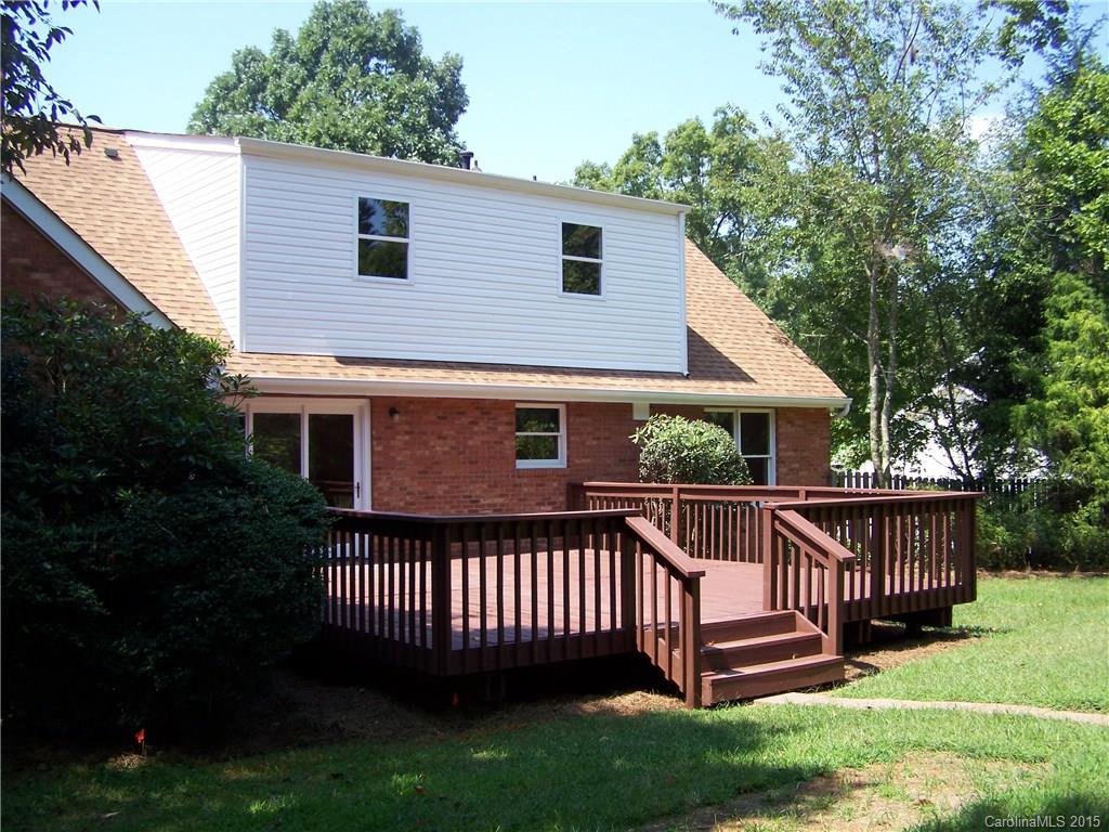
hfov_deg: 49.0
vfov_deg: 37.7
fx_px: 1217
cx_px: 554
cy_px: 416
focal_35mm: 38
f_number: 2.8
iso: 64
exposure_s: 1/320
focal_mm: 6.3
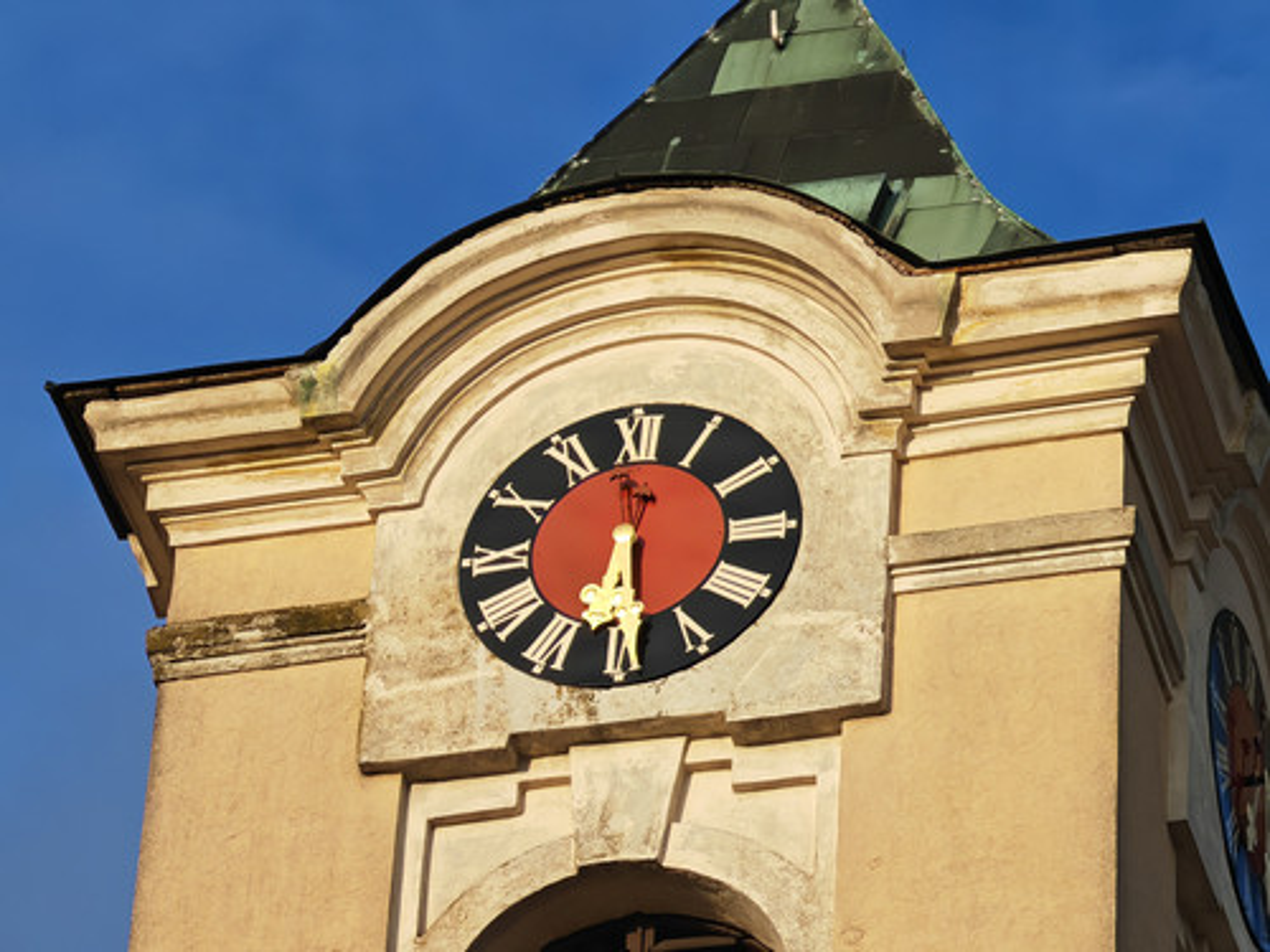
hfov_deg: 7.3
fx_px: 9906
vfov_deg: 5.5
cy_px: 476
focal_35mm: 270
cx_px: 635
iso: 50
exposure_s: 1/360
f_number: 3
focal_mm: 14.92
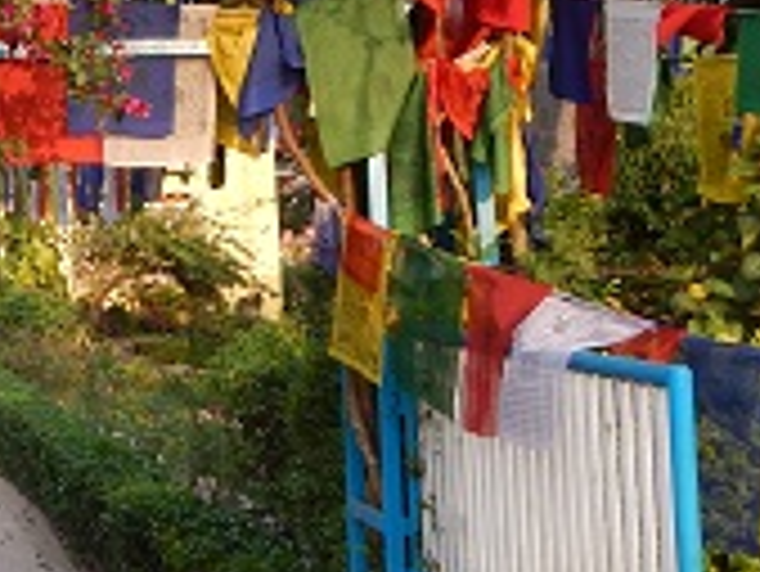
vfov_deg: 18.9
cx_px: -202
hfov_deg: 23.0
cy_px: 14
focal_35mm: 76
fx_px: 1670
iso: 125
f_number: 3
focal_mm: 4
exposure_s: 1/200
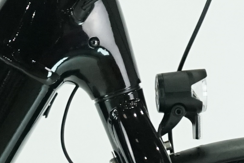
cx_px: -249
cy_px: 260
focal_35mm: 492
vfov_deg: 2.8
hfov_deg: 4.1
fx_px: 3335
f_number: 7.1
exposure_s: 1/200
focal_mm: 67
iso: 2500
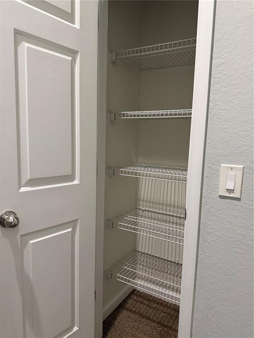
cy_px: 169
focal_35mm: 24
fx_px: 235
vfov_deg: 71.6
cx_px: 127
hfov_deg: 56.8
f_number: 1.78
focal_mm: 6.76
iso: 800
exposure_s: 1/40
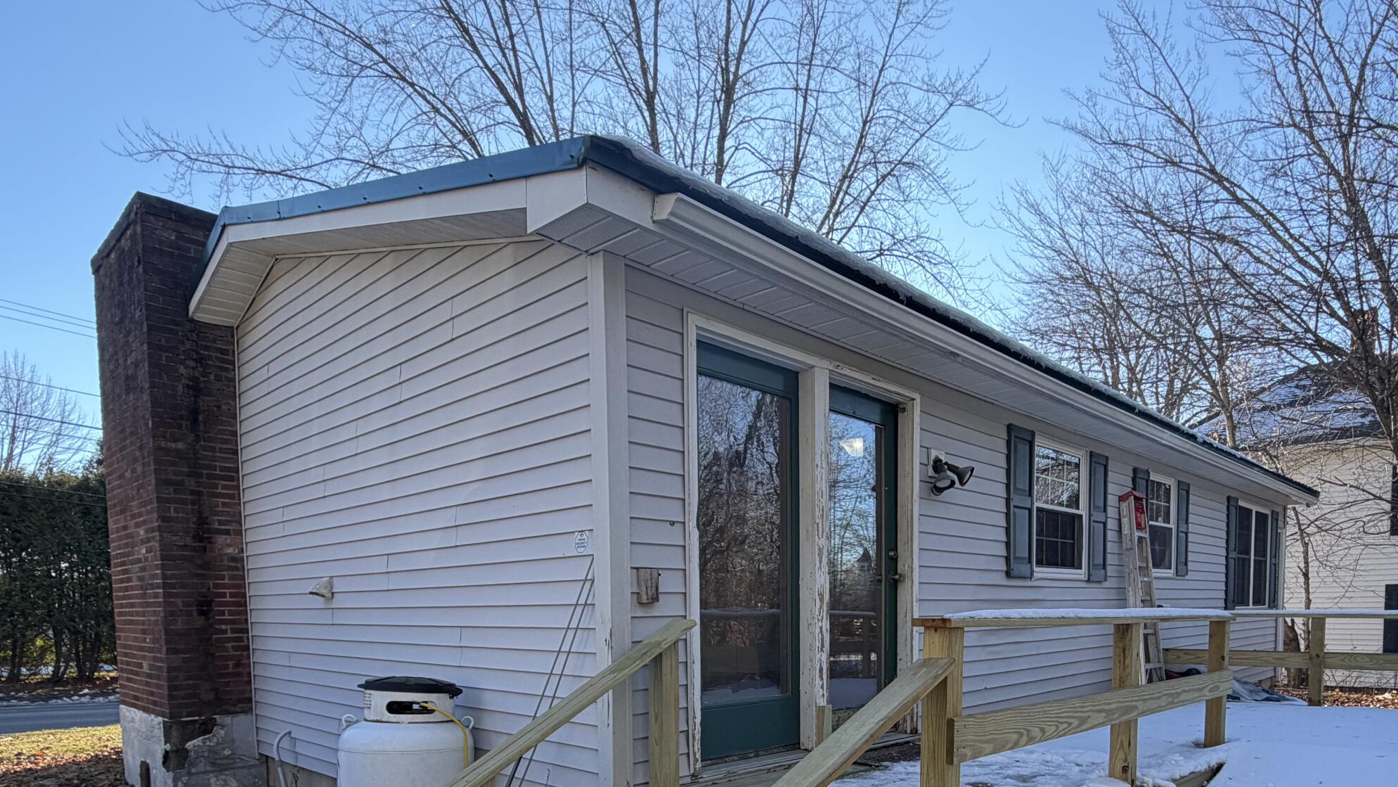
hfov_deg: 78.3
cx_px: 785
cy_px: 664
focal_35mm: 23
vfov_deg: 46.1
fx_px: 853
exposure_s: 1/502
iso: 50
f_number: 2.2
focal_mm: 2.22
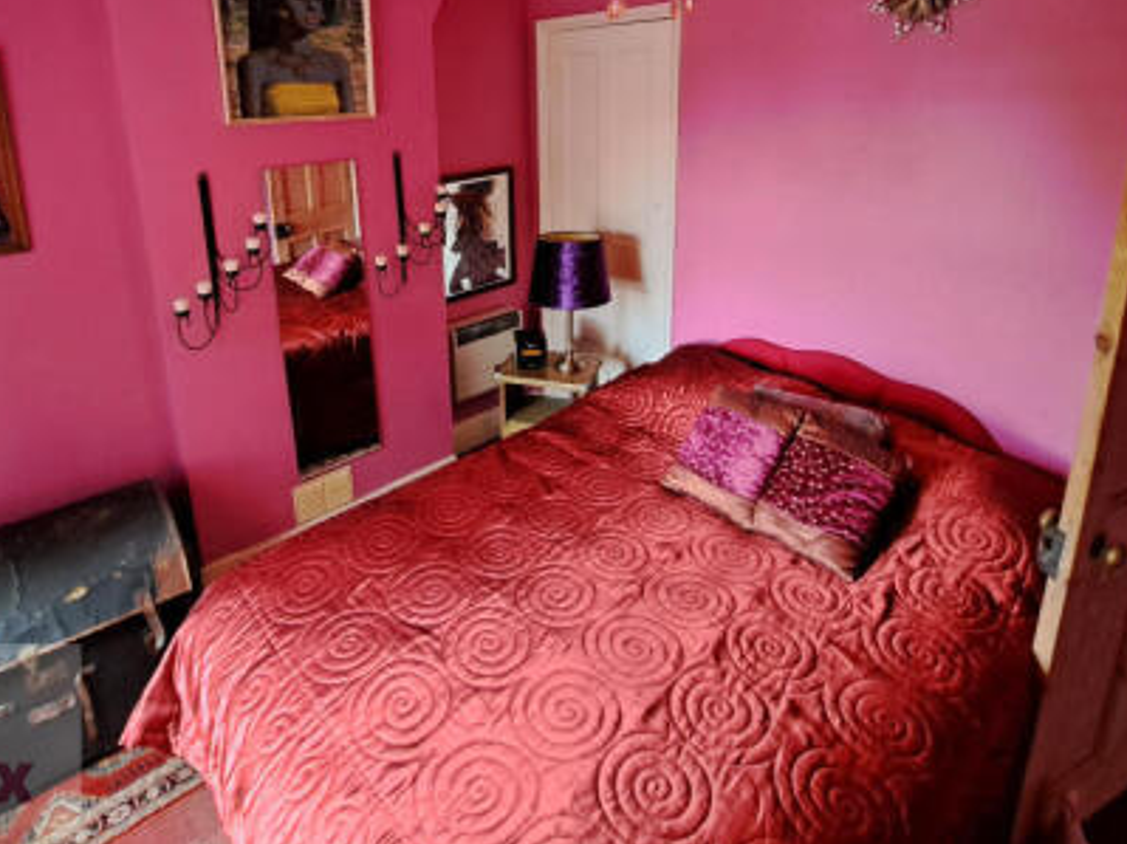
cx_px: 493
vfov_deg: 65.3
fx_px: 618
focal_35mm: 19
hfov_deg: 84.3
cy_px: 233
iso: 250
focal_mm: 1.74
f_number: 2.2
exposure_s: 1/25
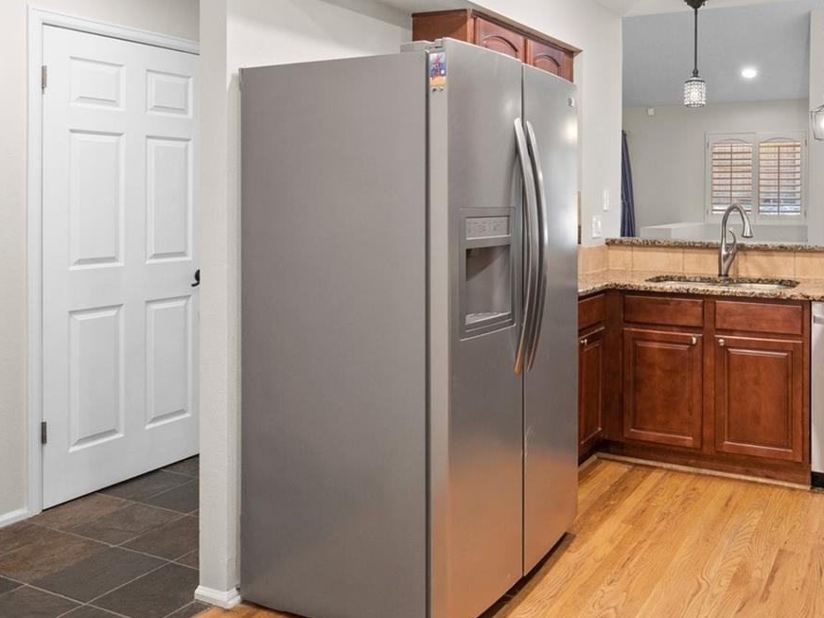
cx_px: 596
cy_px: 186
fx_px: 714
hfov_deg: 57.6
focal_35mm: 30
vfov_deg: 45.8
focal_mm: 17
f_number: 7.1
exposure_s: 1/13
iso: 800
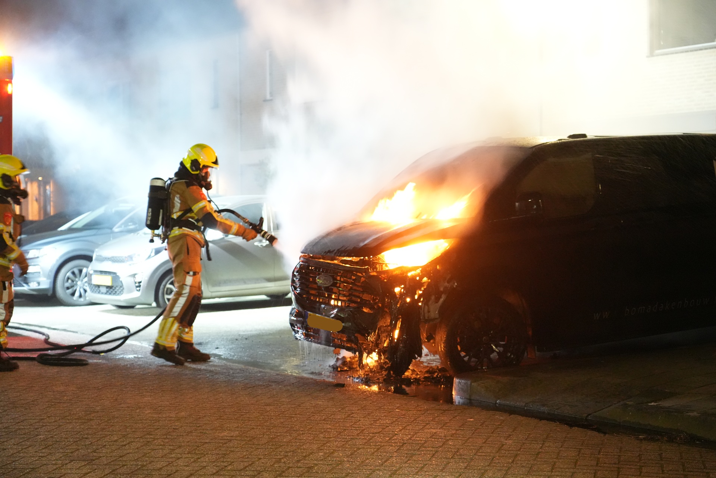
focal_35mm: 67
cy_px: 239
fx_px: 1332
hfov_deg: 30.1
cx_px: 358
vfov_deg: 20.3
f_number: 4
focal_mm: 67
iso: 12800
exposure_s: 1/20
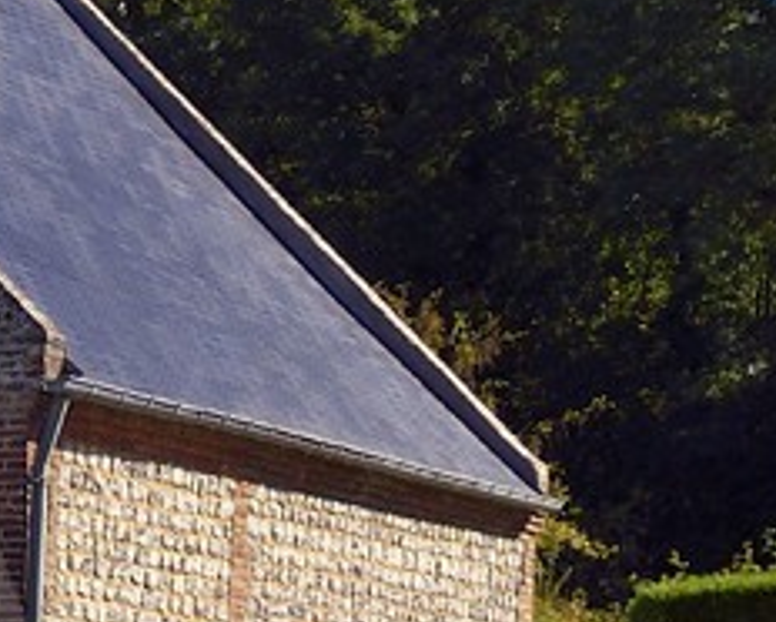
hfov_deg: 10.2
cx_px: -1278
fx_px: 3563
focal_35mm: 155
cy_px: 1090
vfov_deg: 9.5
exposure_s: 1/250
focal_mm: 24
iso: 200
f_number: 10
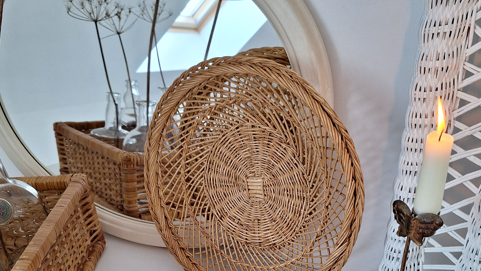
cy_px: 243
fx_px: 434
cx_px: 241
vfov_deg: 32.9
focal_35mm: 34
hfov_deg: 58.0
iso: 64
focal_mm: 5.54
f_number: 1.8
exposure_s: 1/100
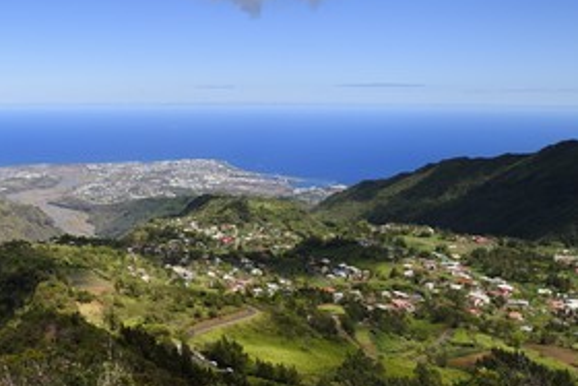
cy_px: 242
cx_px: 149
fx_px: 578
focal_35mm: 36
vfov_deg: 36.7
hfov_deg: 51.0
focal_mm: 24
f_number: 13
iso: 200
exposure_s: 1/250
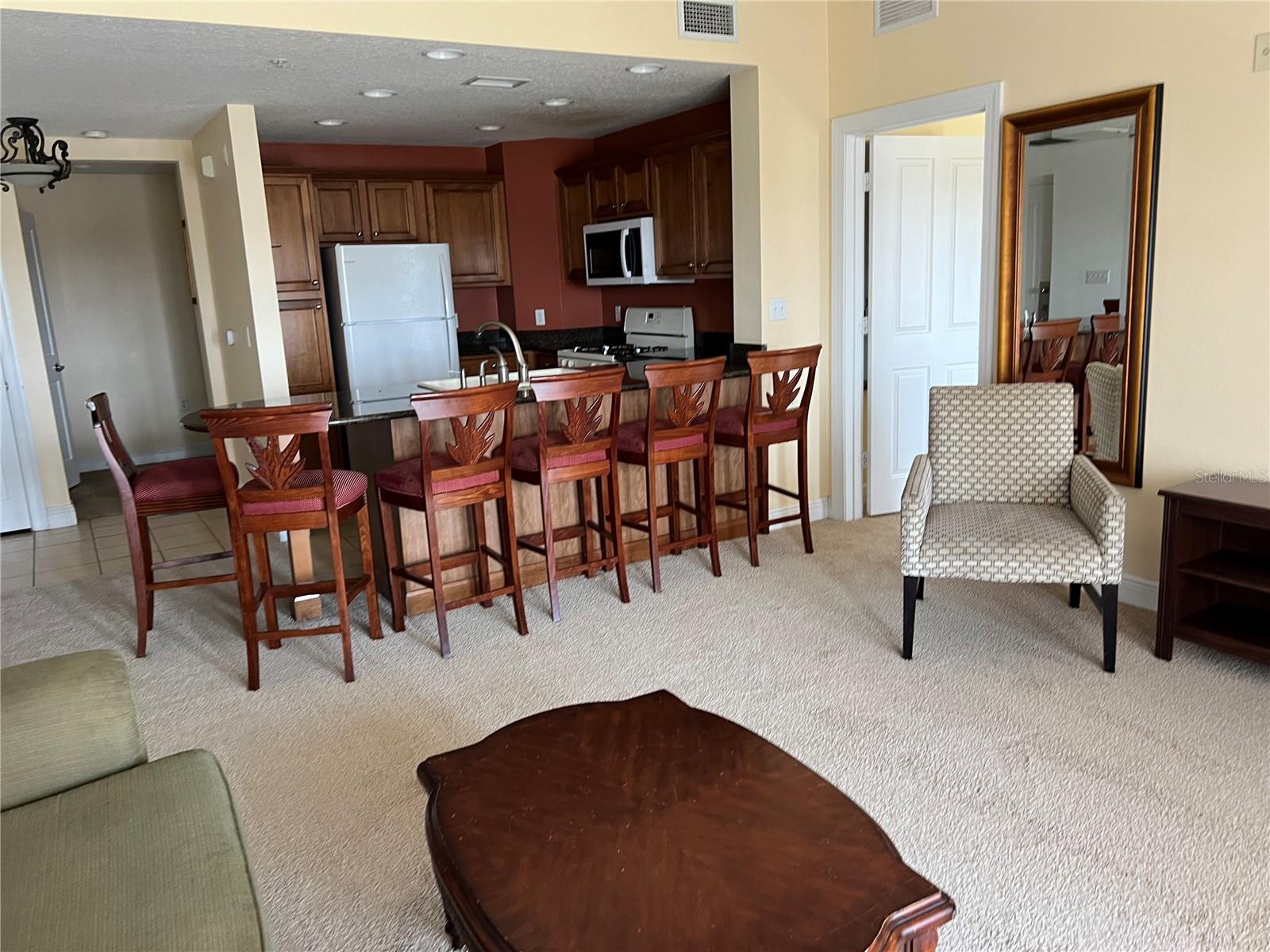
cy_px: 476
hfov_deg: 67.3
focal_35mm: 26
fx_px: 954
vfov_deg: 53.1
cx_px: 635
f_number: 1.5
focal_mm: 5.7
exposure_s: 1/97
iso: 125
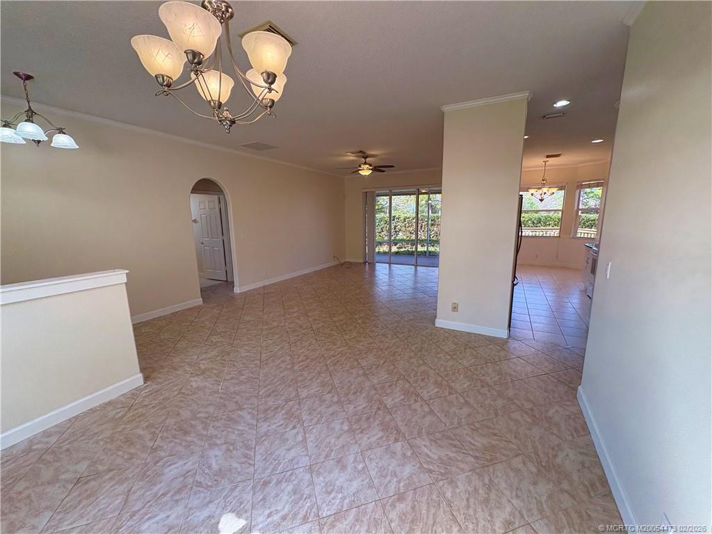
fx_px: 288
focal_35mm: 14
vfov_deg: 85.7
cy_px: 267
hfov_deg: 102.1
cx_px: 356
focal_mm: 2.22
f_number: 2.2
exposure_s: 1/132
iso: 100
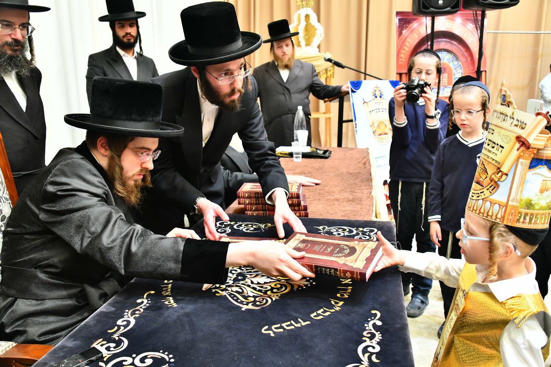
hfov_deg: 58.7
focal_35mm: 32
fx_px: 490
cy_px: 184
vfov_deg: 41.1
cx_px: 276
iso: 2500
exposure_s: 1/160
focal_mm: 32
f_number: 5.6
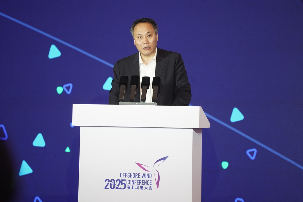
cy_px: 101
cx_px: 152
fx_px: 2382
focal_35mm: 283
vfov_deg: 4.9
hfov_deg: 7.3
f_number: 6.3
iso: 1000
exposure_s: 1/50
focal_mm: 283
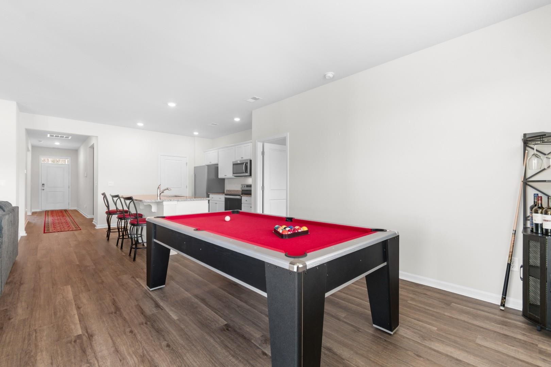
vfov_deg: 77.3
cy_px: 184
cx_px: 276
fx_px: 230
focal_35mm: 15
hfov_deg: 100.4
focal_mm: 10
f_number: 4.5
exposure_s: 1/1.25
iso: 100
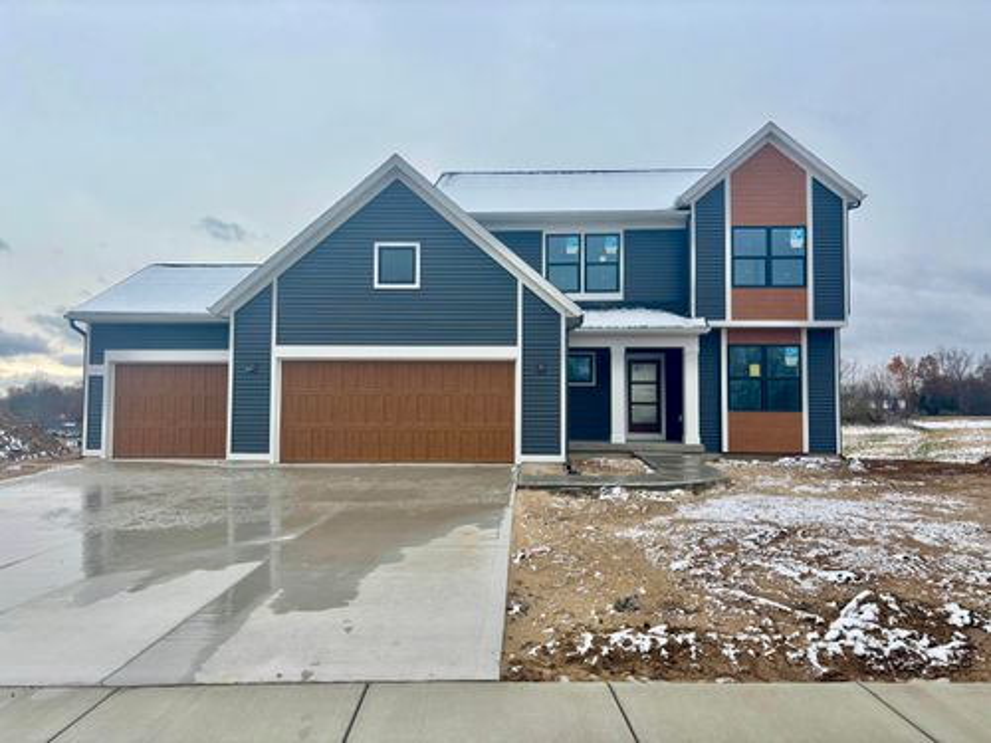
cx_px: 496
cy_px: 372
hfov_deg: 67.3
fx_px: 744
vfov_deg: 53.1
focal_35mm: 26
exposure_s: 1/2639
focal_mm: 5.96
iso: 50
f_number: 1.6
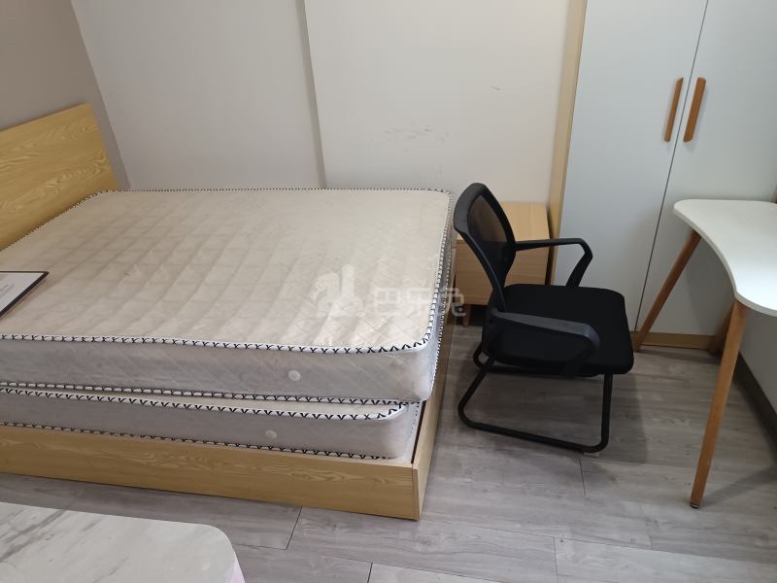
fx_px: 539
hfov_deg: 71.6
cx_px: 388
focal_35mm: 24
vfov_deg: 56.8
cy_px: 292
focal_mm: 5.31
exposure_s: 1/25
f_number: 1.7
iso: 1876
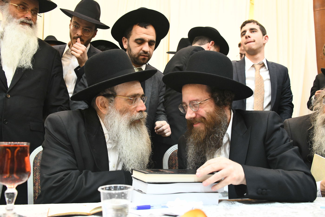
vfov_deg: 38.9
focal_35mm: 34
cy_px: 108
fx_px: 307
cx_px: 162
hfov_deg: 55.8
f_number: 5.6
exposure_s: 1/100
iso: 5000
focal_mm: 34
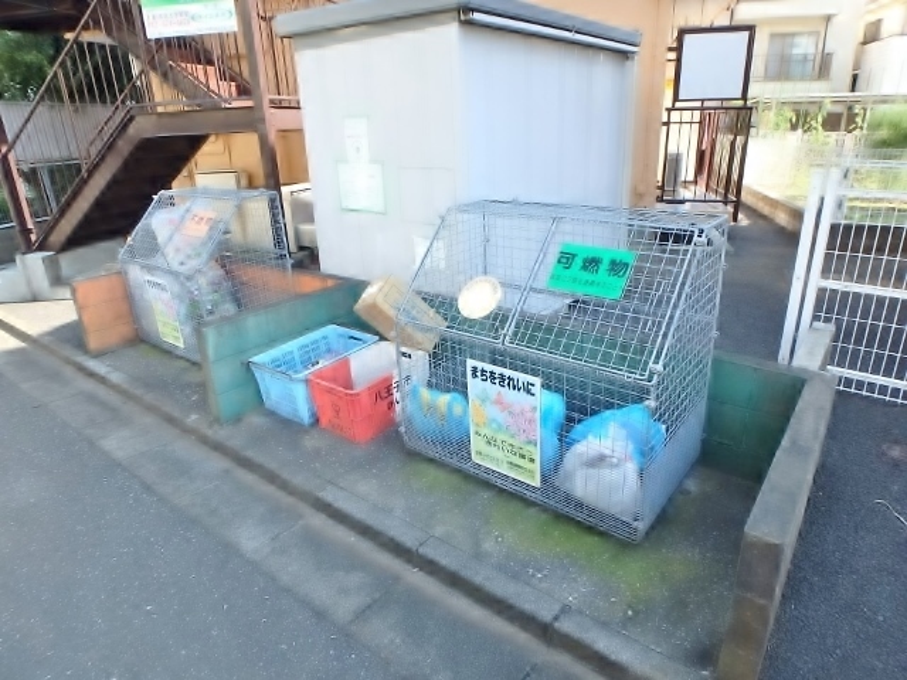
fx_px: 550
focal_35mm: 21
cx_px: 454
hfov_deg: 79.0
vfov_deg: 63.4
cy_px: 340
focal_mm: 3.7
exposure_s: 1/125
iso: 125
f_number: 3.5
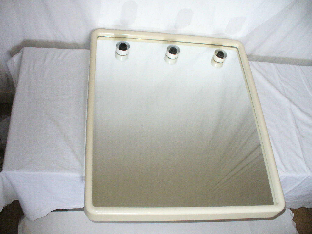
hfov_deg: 50.1
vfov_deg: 38.7
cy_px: 117
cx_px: 156
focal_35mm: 37
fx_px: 333
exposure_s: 1/30
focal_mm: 6.1
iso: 200
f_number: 2.8
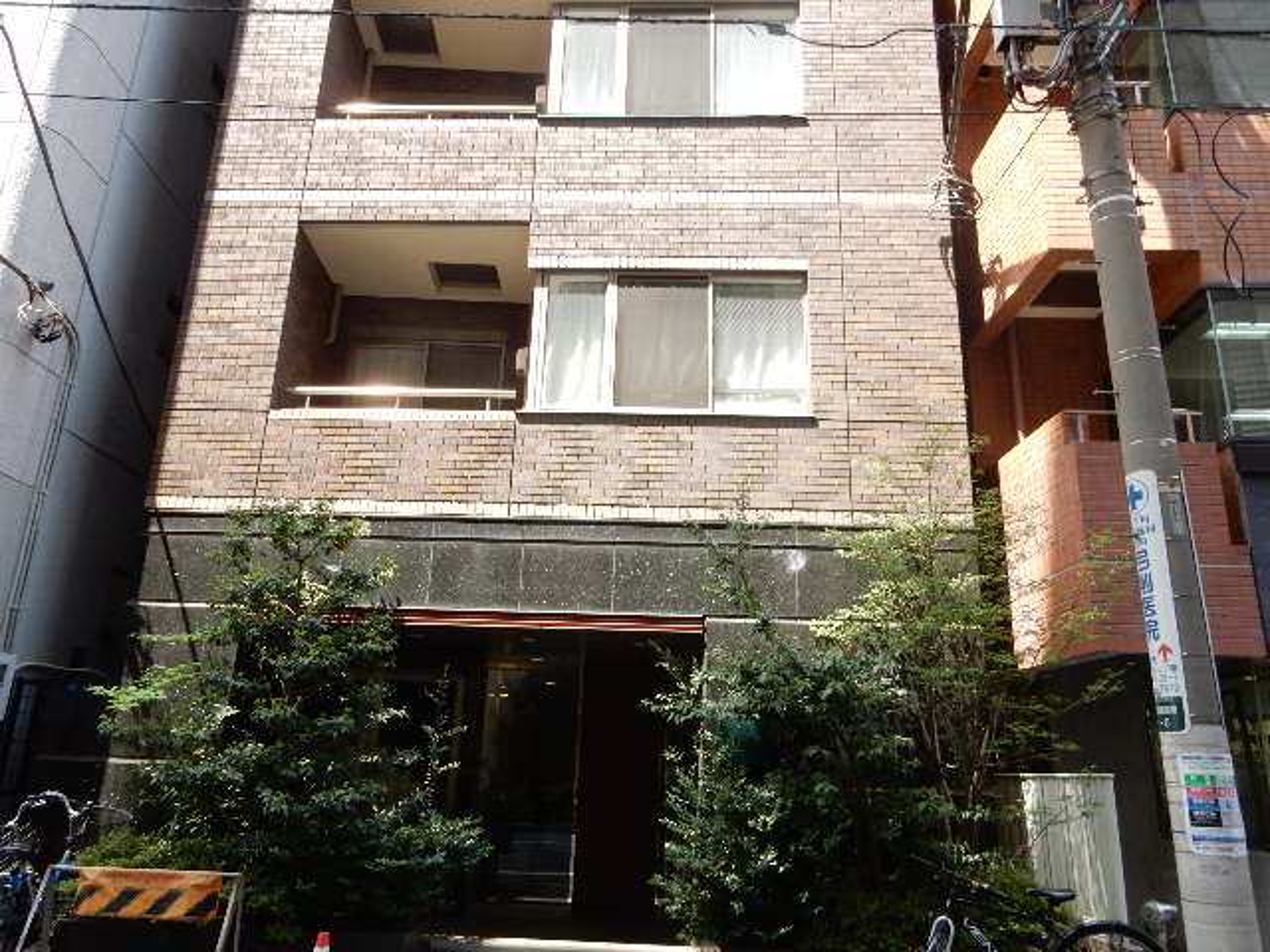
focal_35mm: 25
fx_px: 917
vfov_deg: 54.9
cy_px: 476
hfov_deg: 69.4
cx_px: 635
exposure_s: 1/125
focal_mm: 4.5
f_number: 3.7
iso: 125
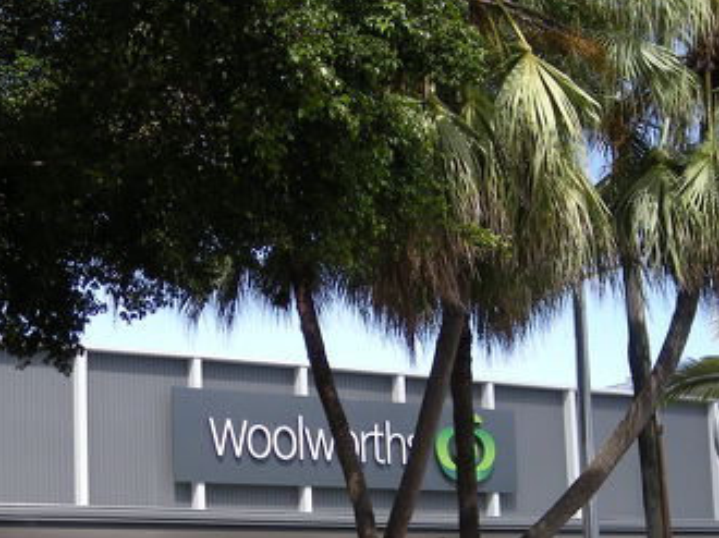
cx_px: 244
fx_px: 1432
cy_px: 428
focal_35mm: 69
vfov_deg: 21.0
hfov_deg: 28.0
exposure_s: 1/468
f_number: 2.8
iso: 64
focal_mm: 5.7
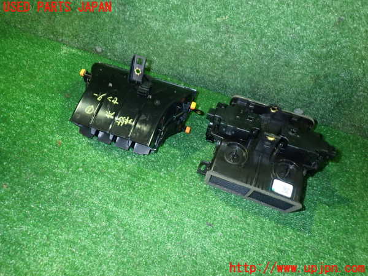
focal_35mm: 25
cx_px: 184
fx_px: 266
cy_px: 138
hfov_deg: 69.4
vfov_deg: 54.9
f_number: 5.6
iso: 800
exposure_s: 1/3
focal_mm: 4.5
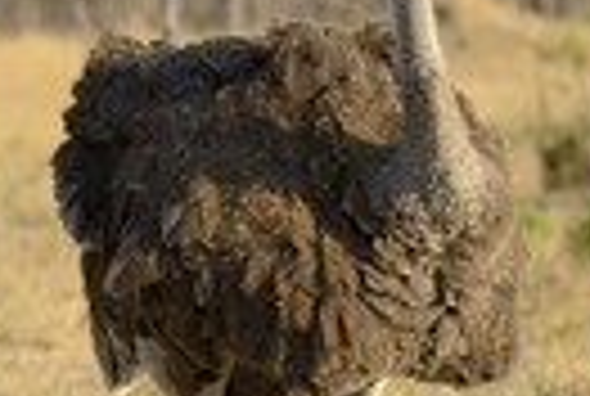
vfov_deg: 1.5
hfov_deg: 2.3
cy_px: 198
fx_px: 14701
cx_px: -126
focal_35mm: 895
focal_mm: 280
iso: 400
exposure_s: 1/400
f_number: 8
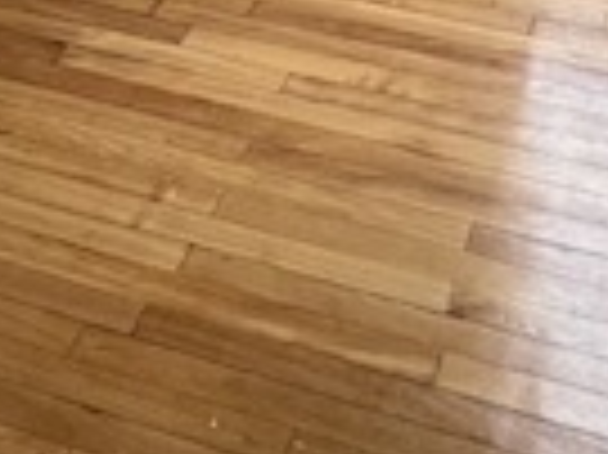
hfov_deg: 25.4
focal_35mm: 77
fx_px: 1351
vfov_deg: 12.6
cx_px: 288
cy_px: -760
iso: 80
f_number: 1.8
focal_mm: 1.57
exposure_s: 1/99
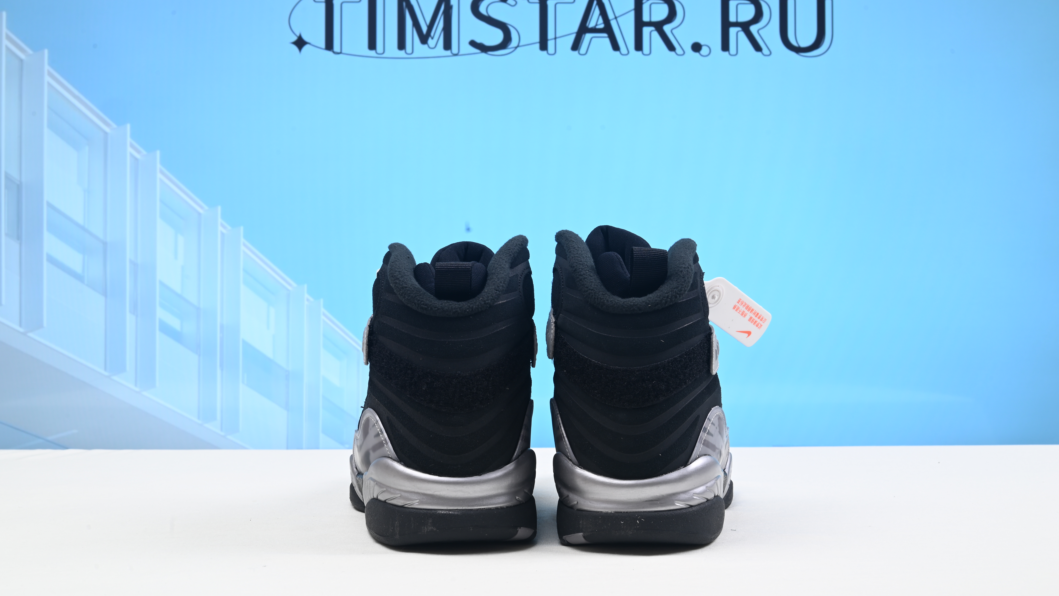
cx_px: 529
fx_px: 1151
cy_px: 293
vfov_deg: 29.0
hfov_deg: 49.4
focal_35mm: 41
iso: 100
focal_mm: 39
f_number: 16
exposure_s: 1/2
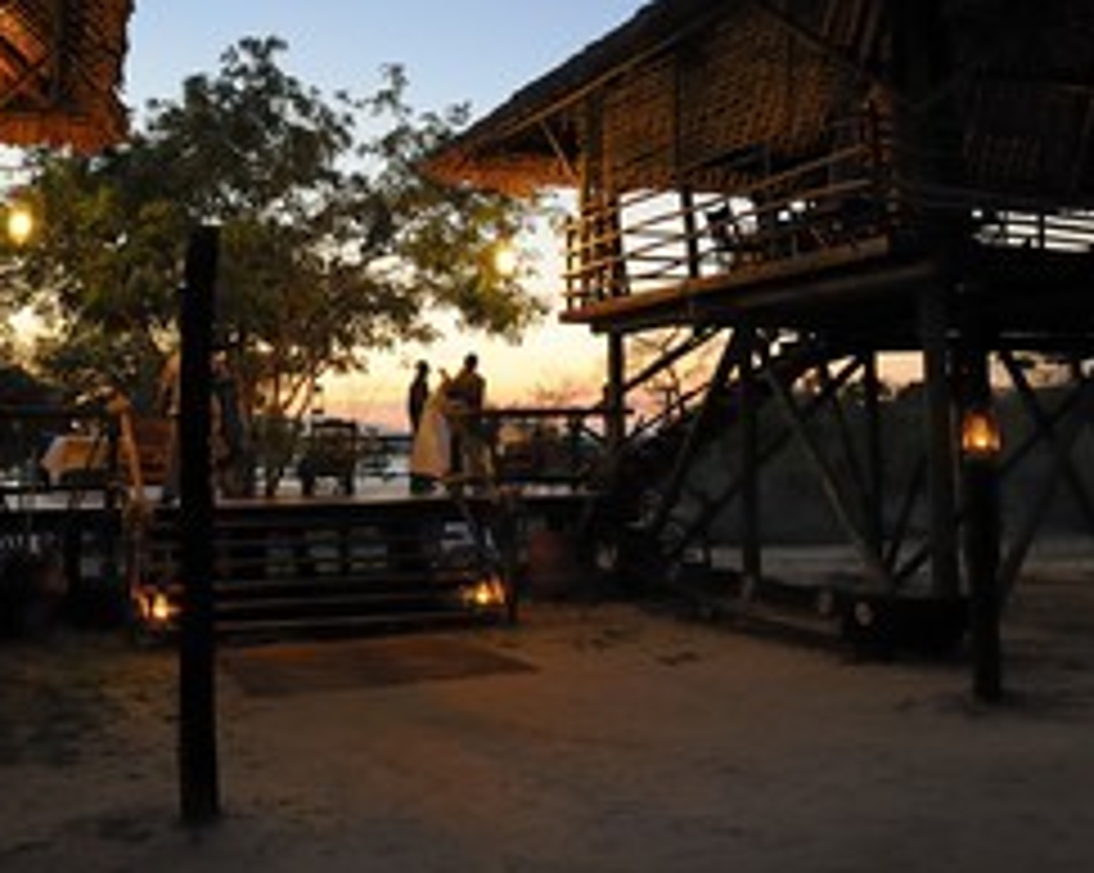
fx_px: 1262
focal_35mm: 39
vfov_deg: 37.6
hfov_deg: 46.9
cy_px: 261
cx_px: 540
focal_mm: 24
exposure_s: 1/30
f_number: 2.8
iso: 1600
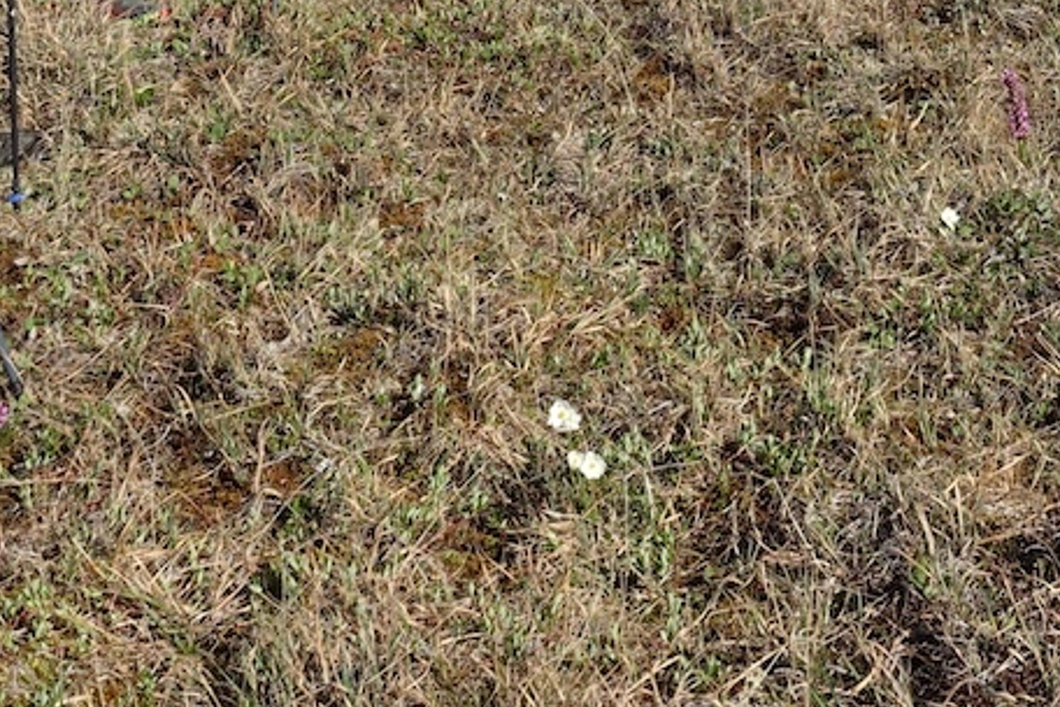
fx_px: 2326
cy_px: -354
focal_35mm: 79
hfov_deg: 25.4
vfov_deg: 15.9
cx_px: 788
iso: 125
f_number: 5.6
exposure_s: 1/500
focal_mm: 8.8
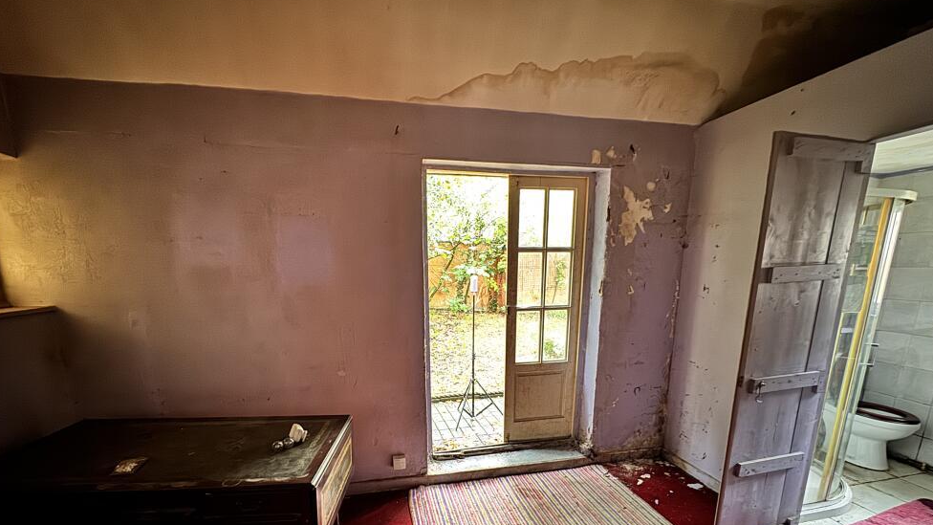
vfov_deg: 65.2
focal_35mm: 16
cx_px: 450
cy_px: 353
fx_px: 396
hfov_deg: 99.3
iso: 1250
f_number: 2.2
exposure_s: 1/8
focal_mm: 2.22
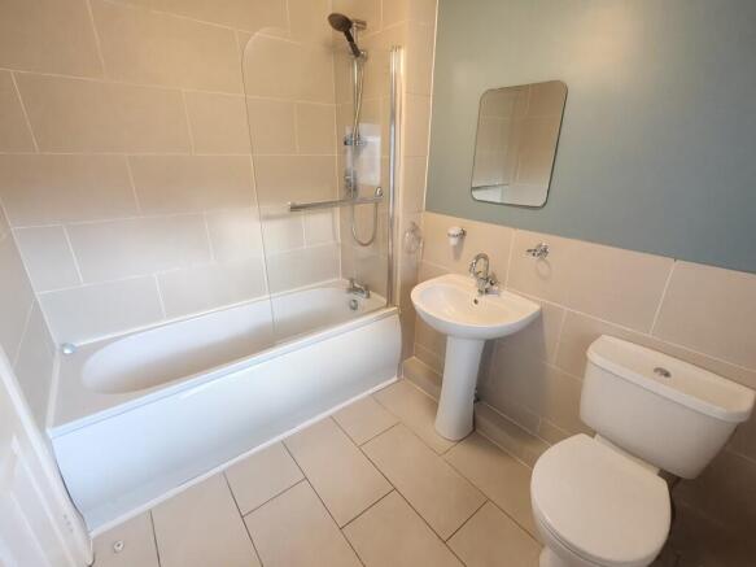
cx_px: 378
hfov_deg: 98.2
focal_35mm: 15
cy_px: 284
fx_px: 328
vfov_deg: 81.7
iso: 4000
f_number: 2
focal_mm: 2.31
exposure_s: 1/559
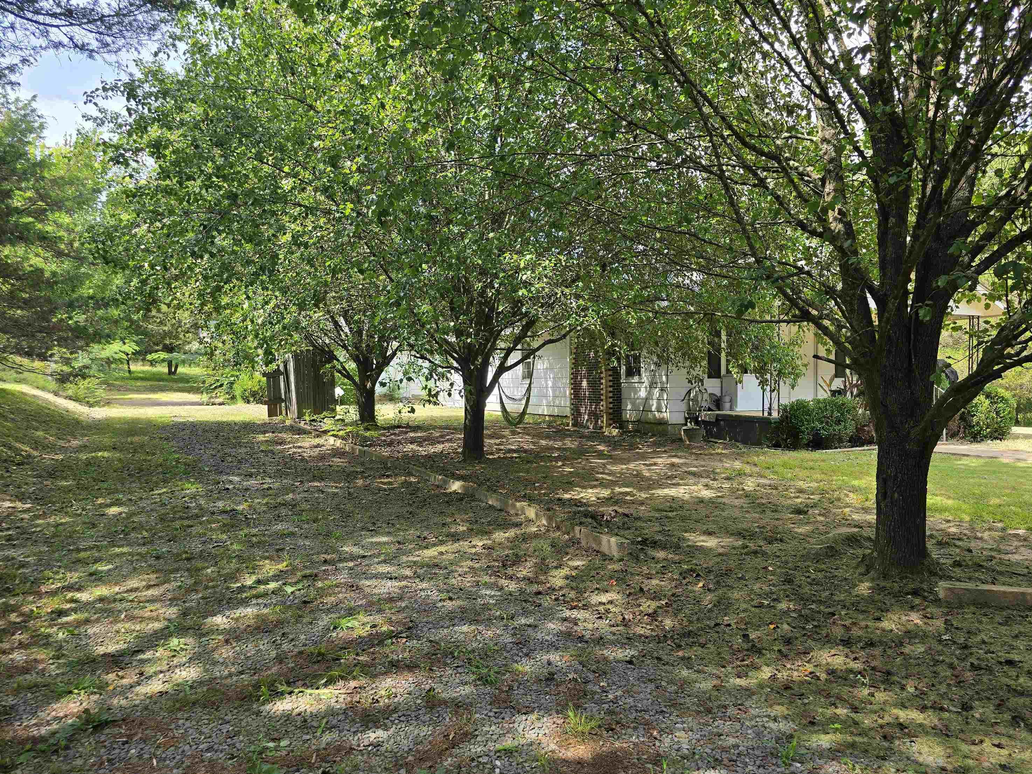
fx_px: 716
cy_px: 398
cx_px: 532
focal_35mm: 24
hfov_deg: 71.6
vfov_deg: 56.8
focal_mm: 6.3
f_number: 1.7
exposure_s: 1/184
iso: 12
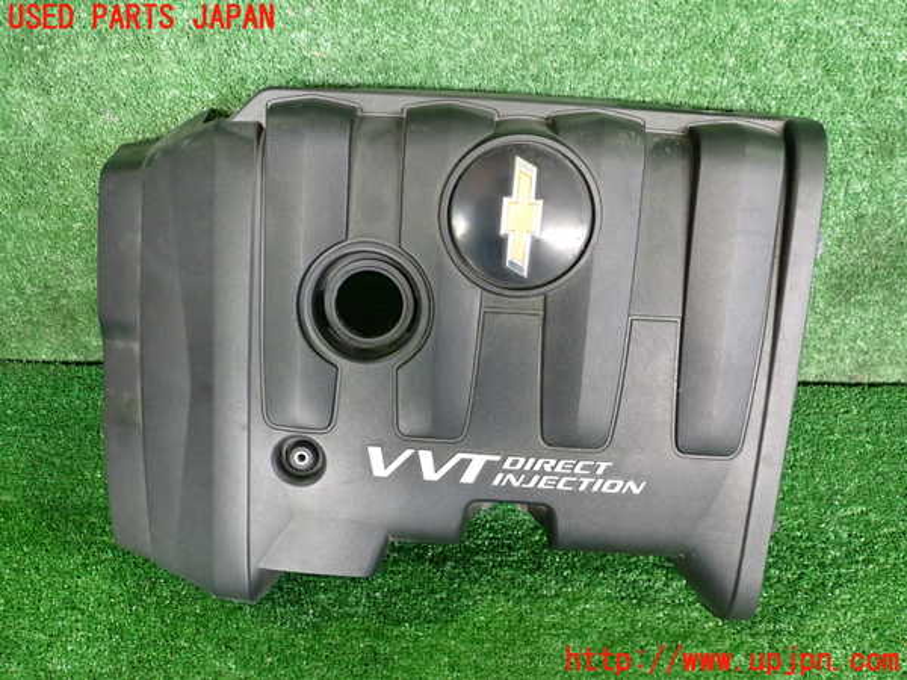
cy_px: 340
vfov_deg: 46.8
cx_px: 454
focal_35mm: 30
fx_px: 786
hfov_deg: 60.0
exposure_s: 1/30
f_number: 2.3
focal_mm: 5.4
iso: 500
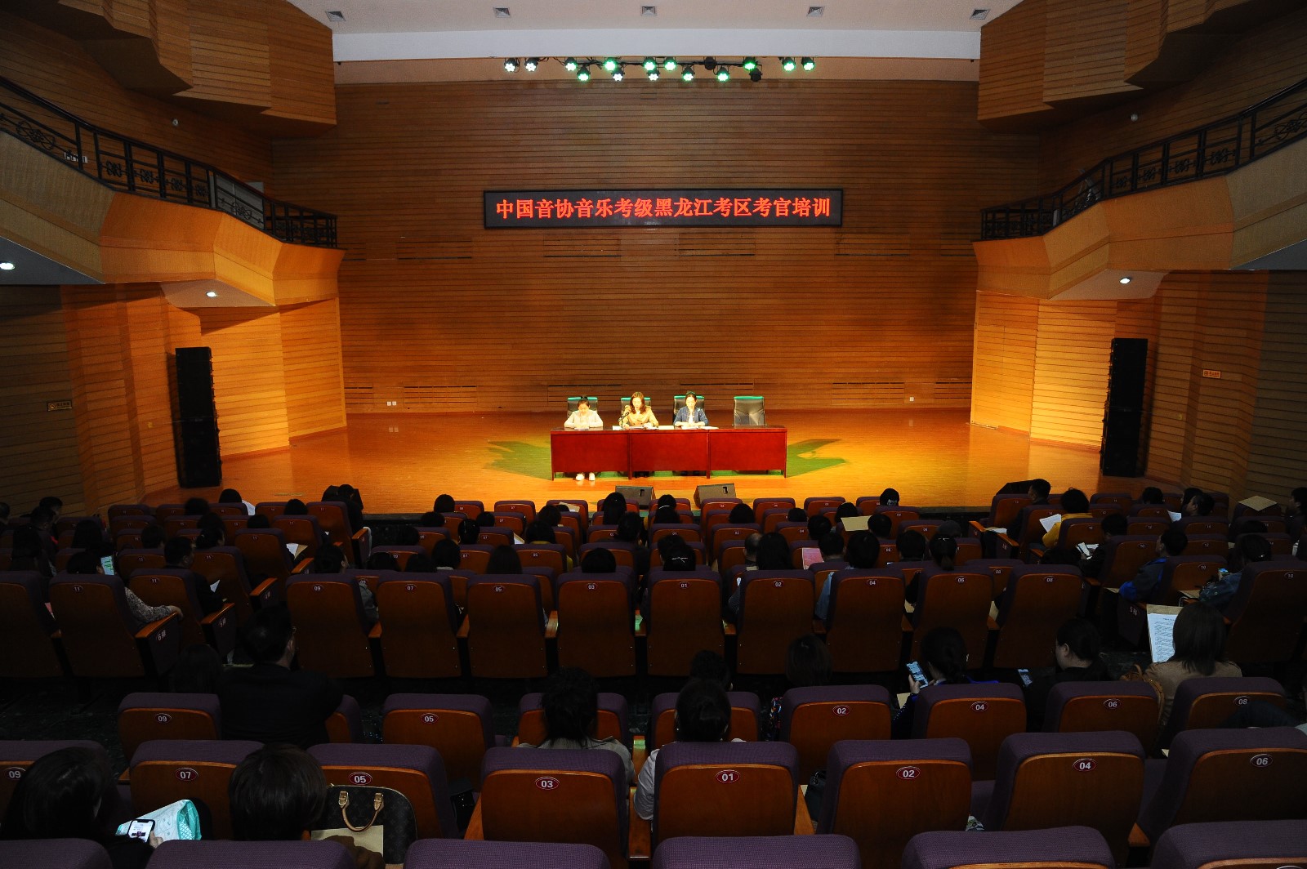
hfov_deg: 73.8
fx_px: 871
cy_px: 434
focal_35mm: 24
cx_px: 654
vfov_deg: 53.1
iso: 1600
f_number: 5.6
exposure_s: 1/30
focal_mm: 24
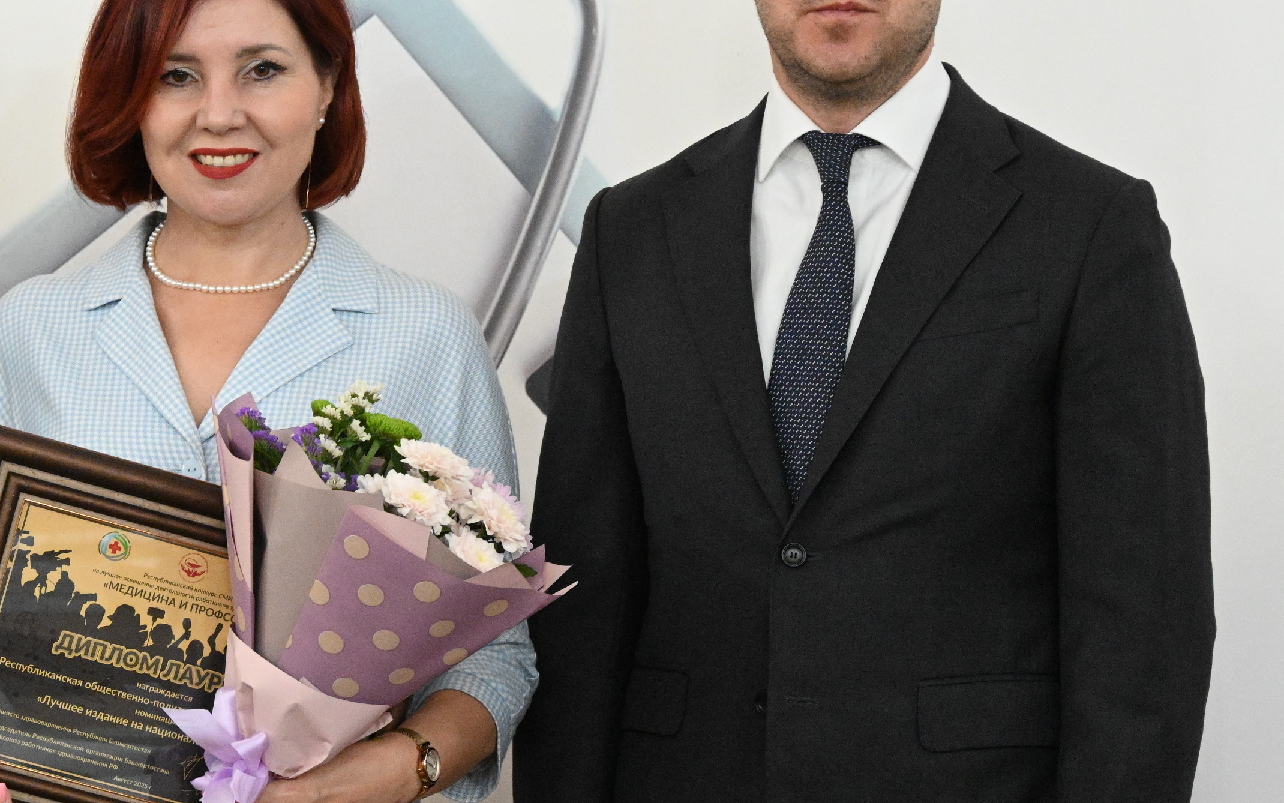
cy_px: 454
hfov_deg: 12.1
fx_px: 6054
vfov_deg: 7.6
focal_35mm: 173
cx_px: 244
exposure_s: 1/80
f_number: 7.1
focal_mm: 88
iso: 6400
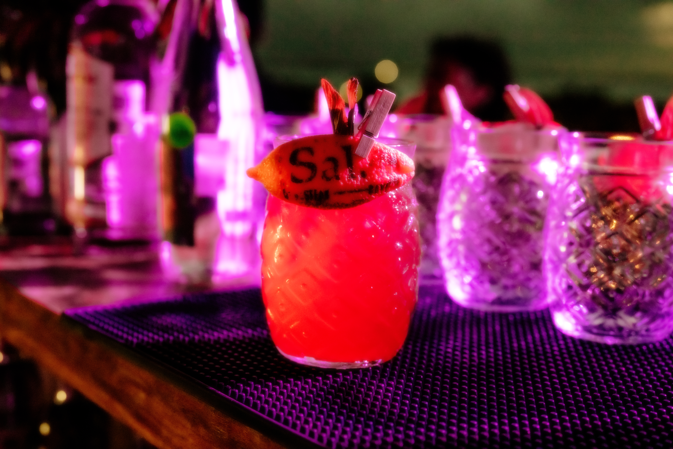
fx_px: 935
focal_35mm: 50
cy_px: 224
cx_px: 336
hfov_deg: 39.6
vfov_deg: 27.0
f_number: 4
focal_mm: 50
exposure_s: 1/160
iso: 8000
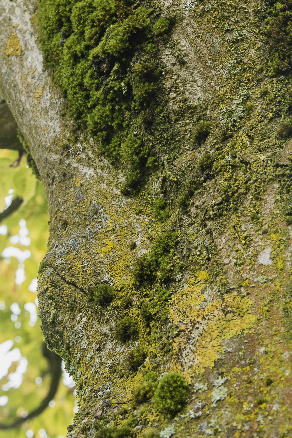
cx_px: 73
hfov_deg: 16.4
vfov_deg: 24.2
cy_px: 104
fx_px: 1009
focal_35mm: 83
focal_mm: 32
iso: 200
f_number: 5.6
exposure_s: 1/80
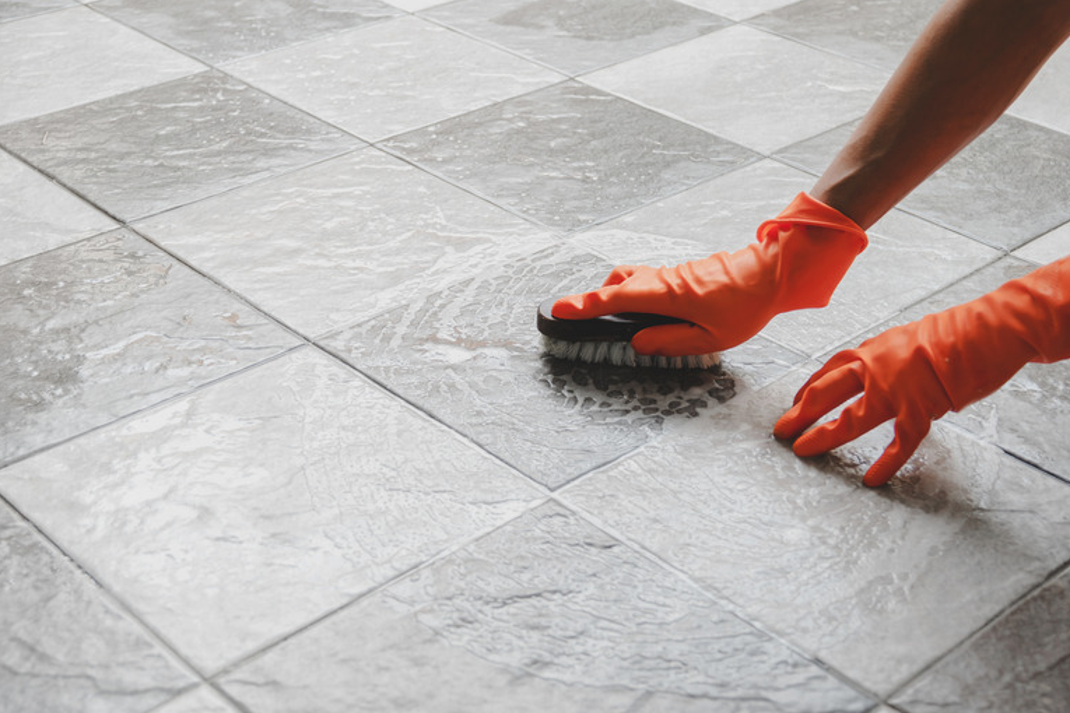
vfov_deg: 26.0
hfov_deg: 38.2
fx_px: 1545
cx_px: 540
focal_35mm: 52
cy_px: 361
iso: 200
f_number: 4.5
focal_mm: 34
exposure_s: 1/60
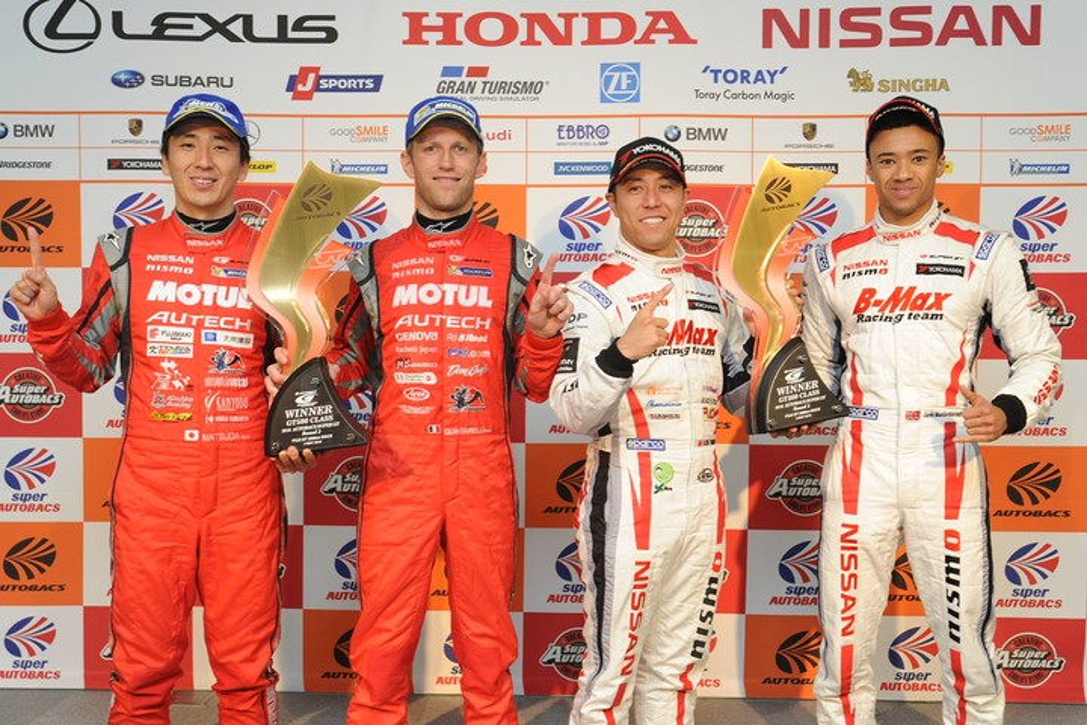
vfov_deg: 33.4
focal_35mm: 40
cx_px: 544
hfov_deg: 48.5
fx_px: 1208
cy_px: 362
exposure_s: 1/60
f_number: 8
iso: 1600
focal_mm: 40
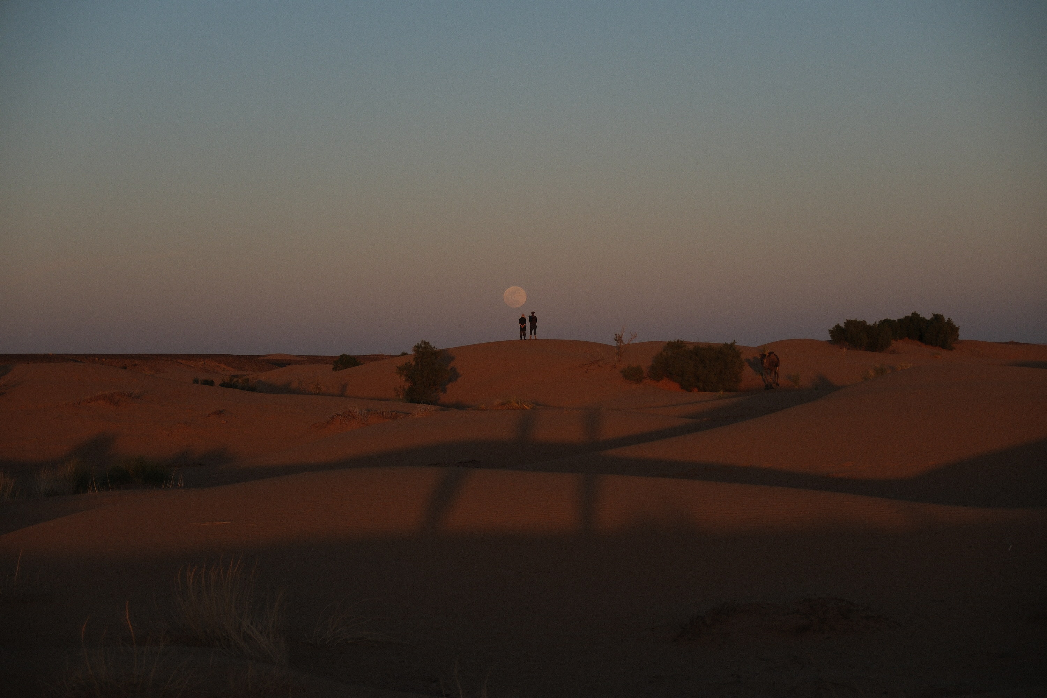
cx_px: 524
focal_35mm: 83
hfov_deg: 24.5
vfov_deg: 16.5
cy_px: 349
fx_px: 2414
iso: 320
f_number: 3.2
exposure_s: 1/2000
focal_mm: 55
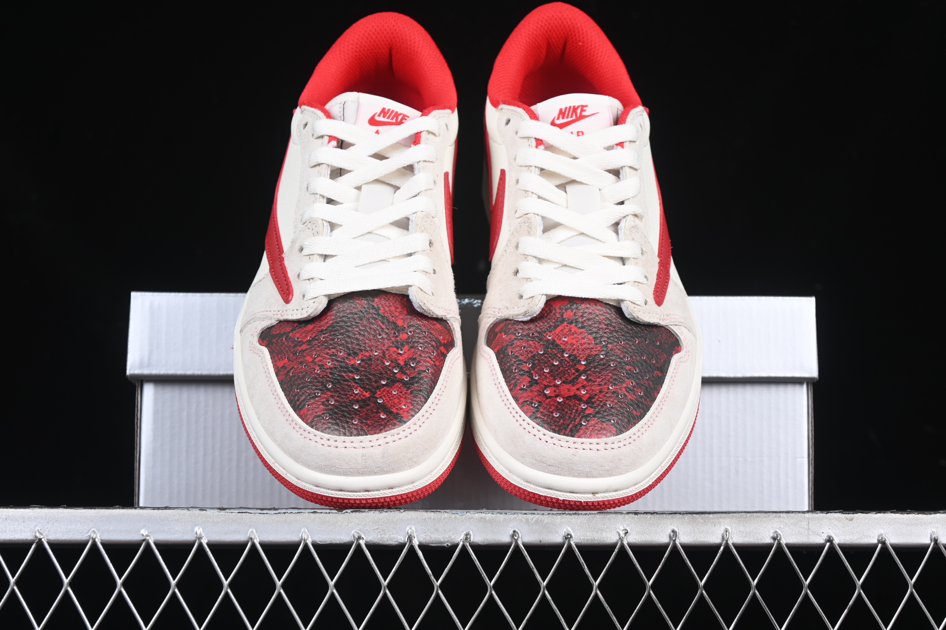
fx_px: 1971
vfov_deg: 18.2
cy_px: 315
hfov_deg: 27.0
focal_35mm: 75
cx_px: 473
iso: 160
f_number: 7.1
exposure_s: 1/80
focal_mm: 50
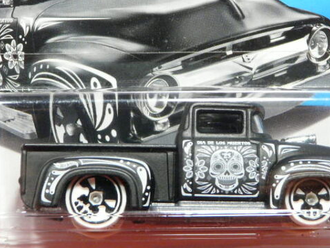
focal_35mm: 179
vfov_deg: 8.3
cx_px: 191
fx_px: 1706
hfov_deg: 11.0
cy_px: 110
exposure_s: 1/40
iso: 200
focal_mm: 14.7
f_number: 3.6
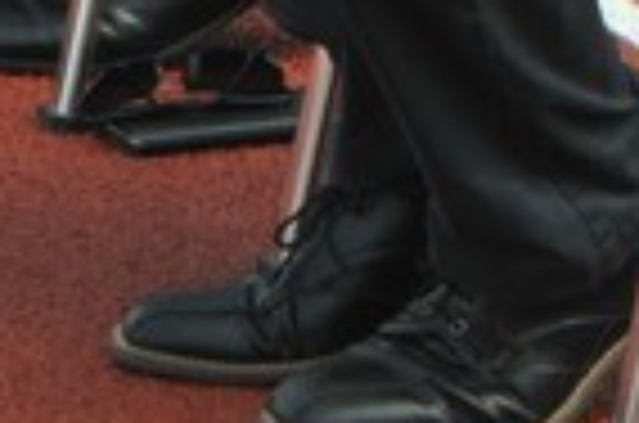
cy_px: -1030
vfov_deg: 2.5
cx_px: -279
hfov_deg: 3.8
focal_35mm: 540
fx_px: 9564
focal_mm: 50
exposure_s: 1/250
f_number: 8
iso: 200
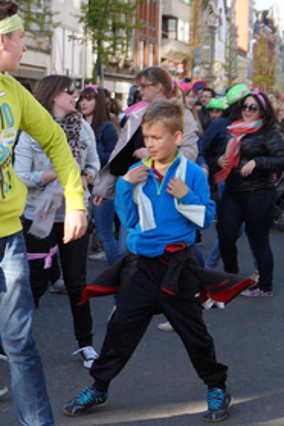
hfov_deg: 17.3
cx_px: -140
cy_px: 202
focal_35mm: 71
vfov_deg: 28.4
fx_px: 840
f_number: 4
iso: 1000
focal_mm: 22
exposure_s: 1/2000
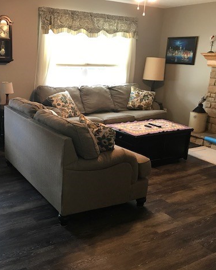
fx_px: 296
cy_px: 136
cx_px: 61
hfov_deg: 39.3
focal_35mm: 37
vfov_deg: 49.1
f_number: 1.8
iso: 50
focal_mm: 3.99
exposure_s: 1/15
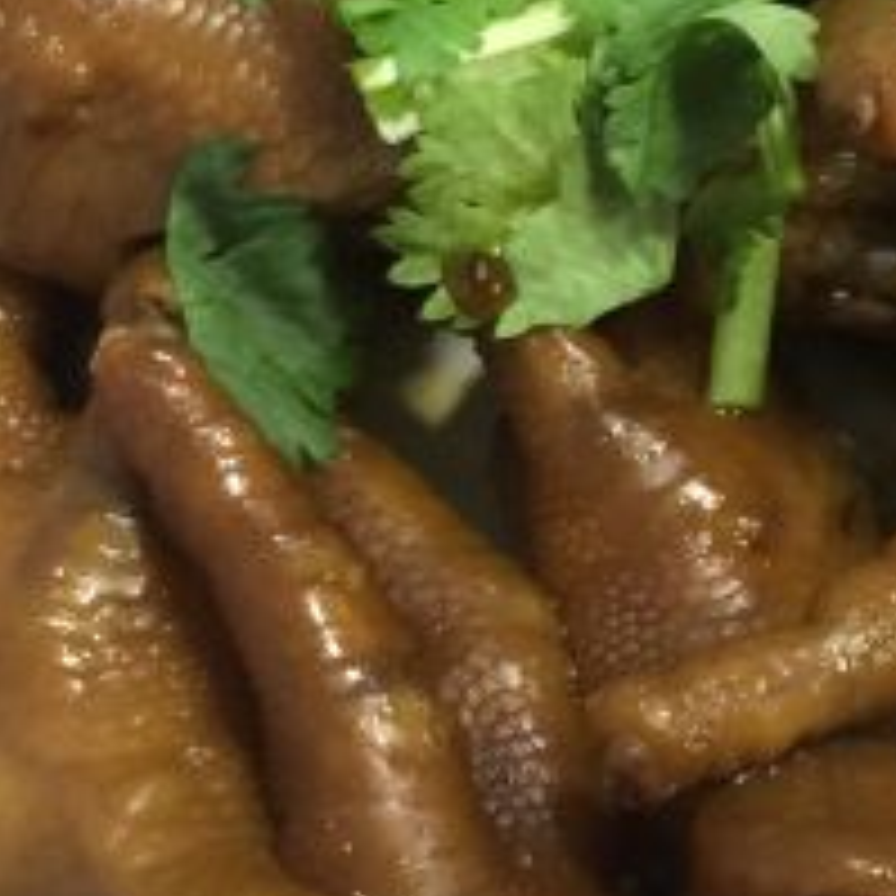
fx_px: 2636
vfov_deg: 19.3
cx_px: 630
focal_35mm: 90
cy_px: 344
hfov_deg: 19.2
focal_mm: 4.15
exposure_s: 1/10
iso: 125
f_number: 2.2
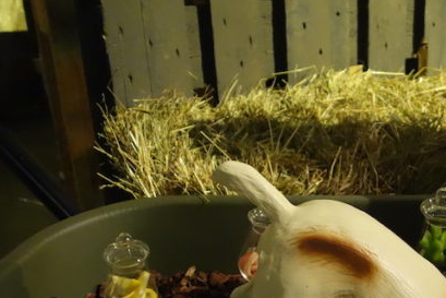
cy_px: 242
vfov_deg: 21.6
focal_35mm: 62
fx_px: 768
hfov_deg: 31.2
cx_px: 378
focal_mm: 12.18
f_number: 2.5
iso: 3200
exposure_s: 1/50
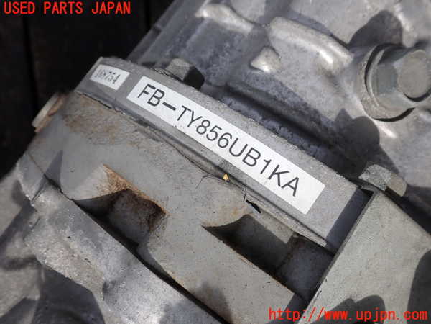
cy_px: 162
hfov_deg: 60.0
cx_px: 216
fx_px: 374
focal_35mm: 30
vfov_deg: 46.8
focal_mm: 5.4
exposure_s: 1/1000
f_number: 3.2
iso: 100
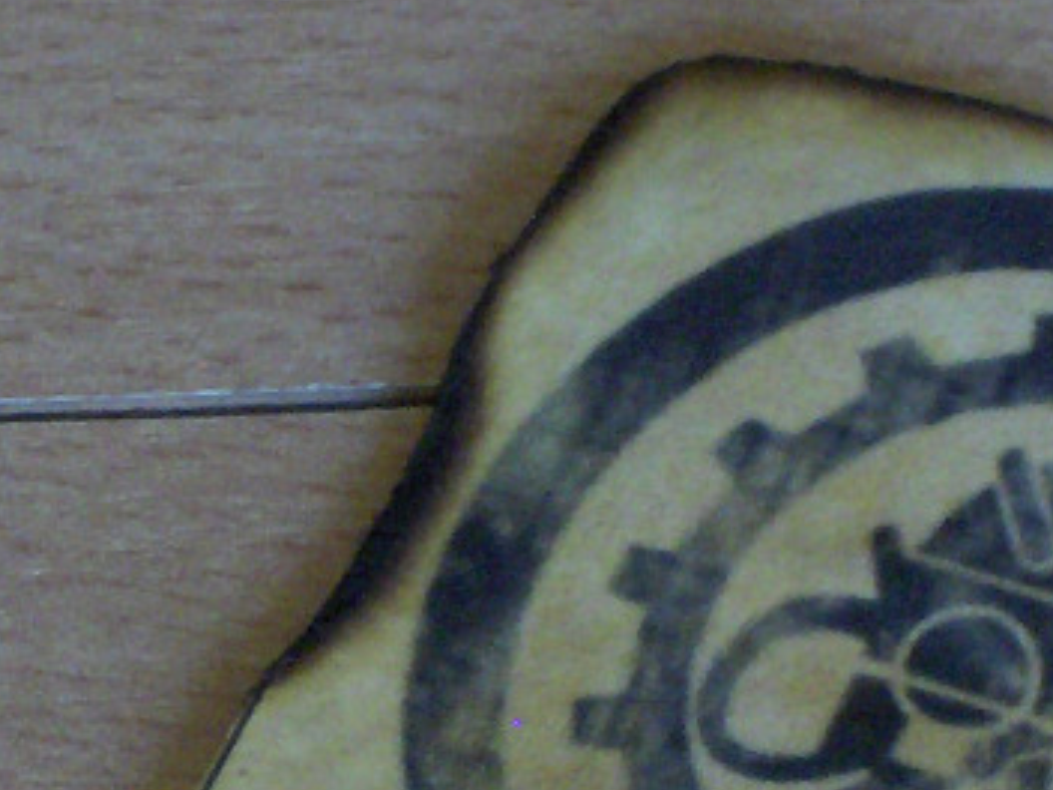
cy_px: 563
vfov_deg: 3.5
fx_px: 13050
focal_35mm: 429
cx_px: 733
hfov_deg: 4.6
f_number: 4.8
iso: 200
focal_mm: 17.39
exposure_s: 1/27.4
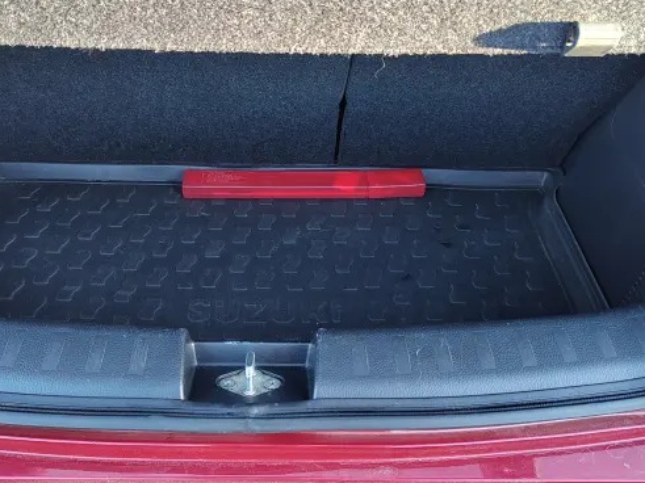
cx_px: 285
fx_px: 559
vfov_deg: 46.6
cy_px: 197
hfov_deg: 59.8
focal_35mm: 30
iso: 252
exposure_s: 1/100
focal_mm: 5.56
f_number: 1.8
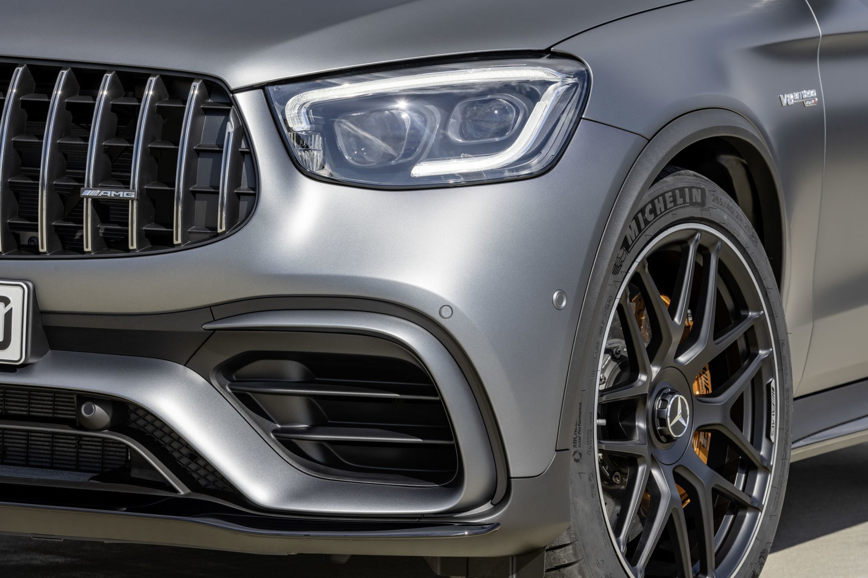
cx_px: 434
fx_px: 3978
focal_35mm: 165
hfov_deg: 12.5
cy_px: 289
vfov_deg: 8.3
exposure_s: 1/250
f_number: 11
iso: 100
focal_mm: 165
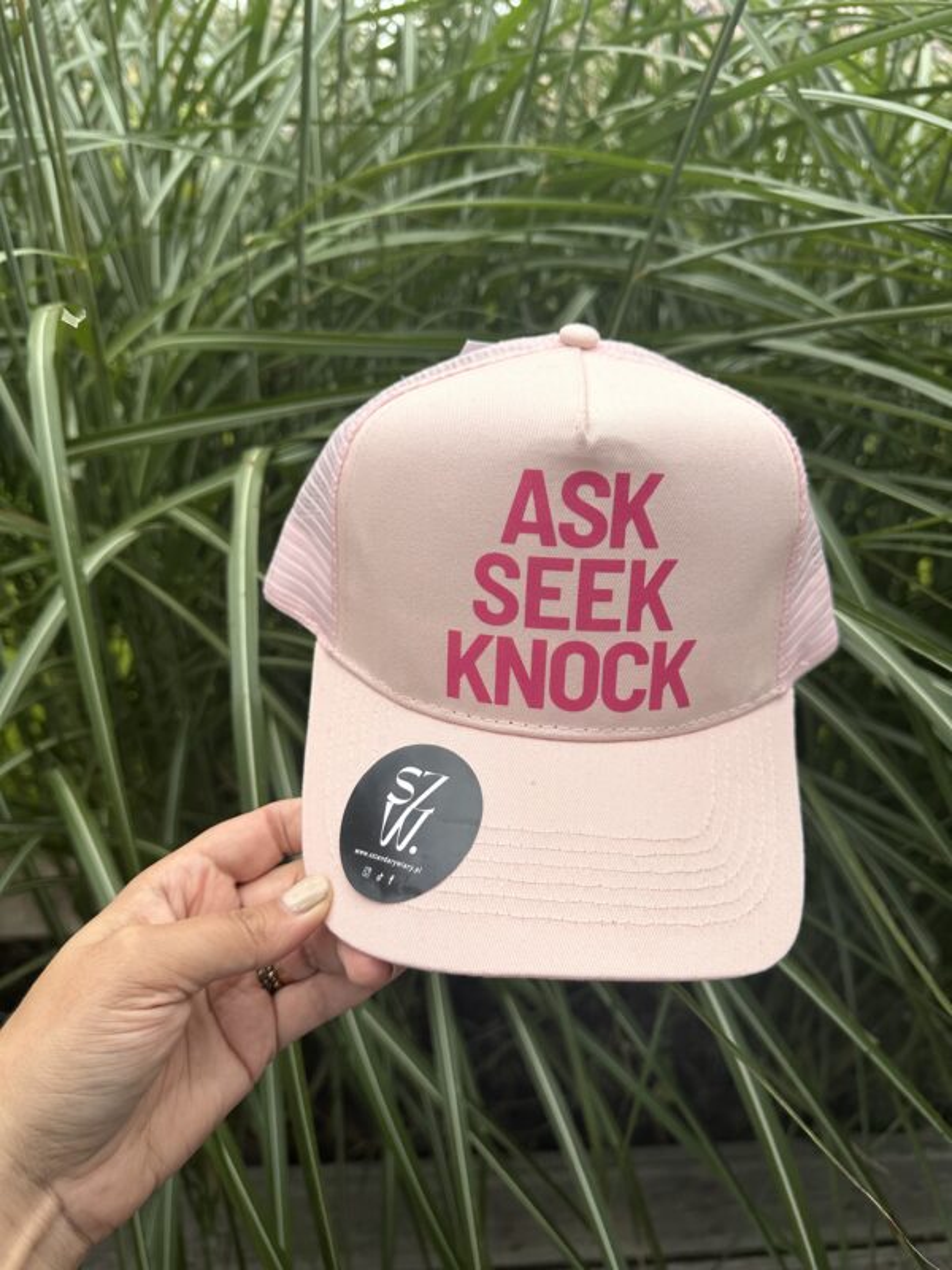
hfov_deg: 56.8
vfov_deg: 71.6
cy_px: 635
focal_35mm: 24
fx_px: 880
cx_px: 476
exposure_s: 1/121
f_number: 1.78
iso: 160
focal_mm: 6.86
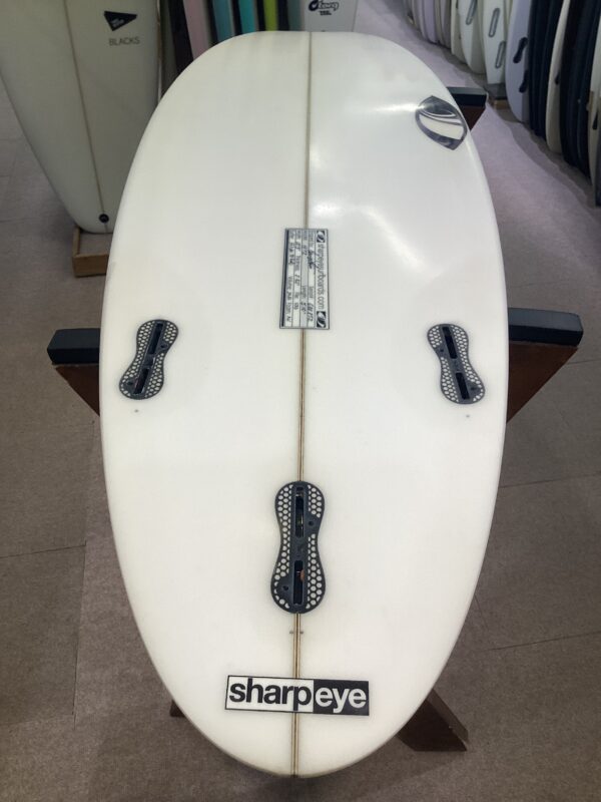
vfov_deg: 58.4
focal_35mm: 31
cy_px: 401
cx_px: 300
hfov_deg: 45.4
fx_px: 718
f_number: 2.4
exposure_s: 1/100
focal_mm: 3.3
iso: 64
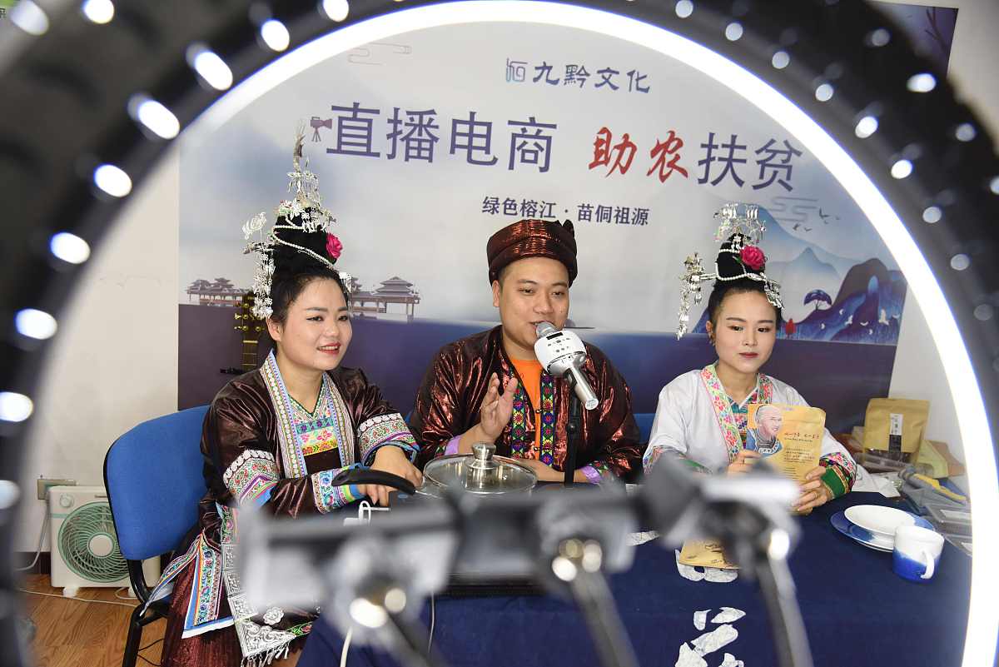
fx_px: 888
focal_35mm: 32
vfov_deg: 41.1
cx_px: 500
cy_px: 334
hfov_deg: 58.7
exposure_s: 1/100
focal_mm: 32
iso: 1000
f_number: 4.5
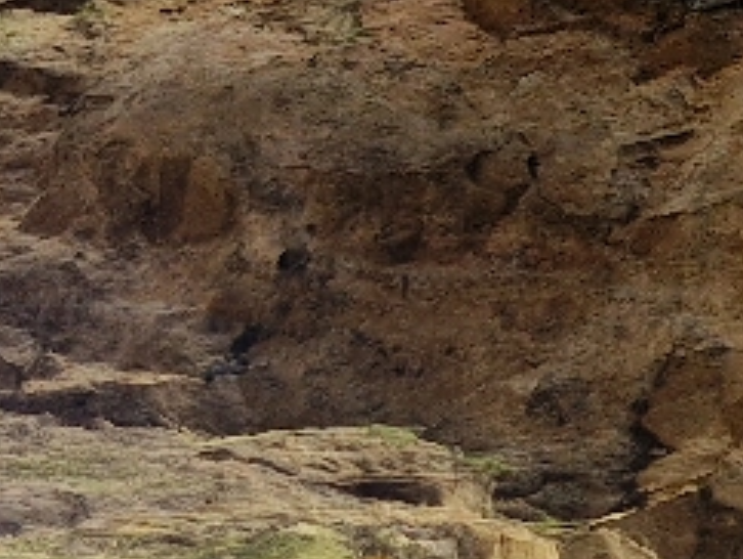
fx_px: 2449
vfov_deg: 11.2
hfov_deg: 16.6
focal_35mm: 114
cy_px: 1275
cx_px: -126
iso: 160
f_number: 1.8
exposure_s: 1/100
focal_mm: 5.4
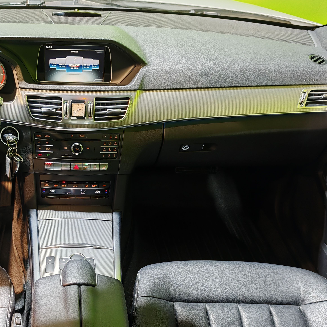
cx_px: 73
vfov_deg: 39.9
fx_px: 449
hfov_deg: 38.7
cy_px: 195
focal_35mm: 42
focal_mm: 6.83
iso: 80
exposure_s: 1/33
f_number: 1.4
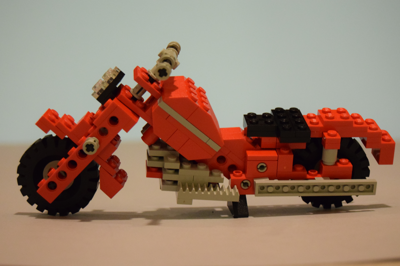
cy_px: 133
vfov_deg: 16.6
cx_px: 200
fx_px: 917
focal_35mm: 82
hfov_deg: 24.6
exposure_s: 1/60
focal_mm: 55
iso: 4000
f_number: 5.6
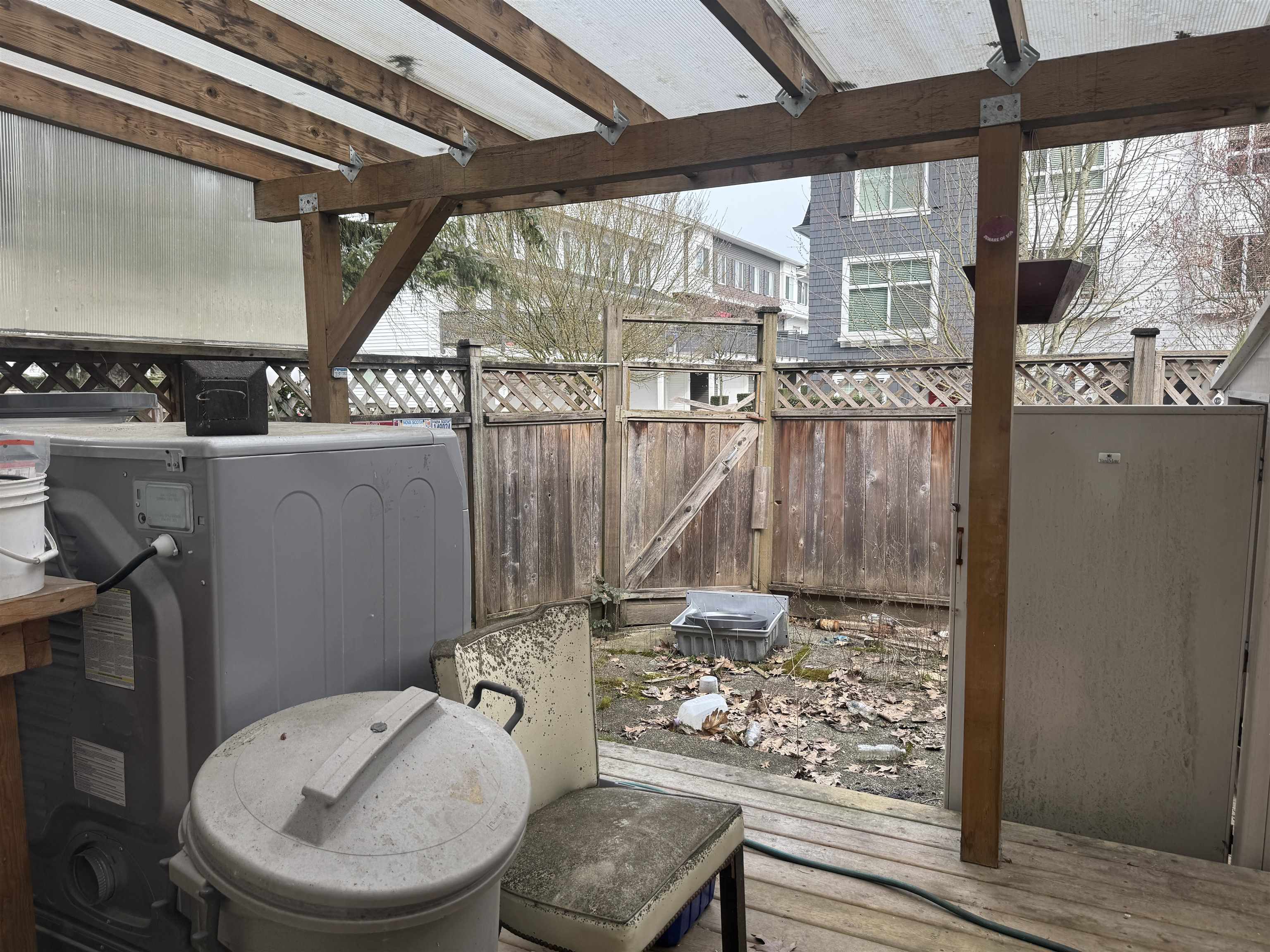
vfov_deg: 56.8
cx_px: 635
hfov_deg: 71.6
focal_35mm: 24
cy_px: 476
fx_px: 881
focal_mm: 6.76
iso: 80
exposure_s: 1/730
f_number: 1.78
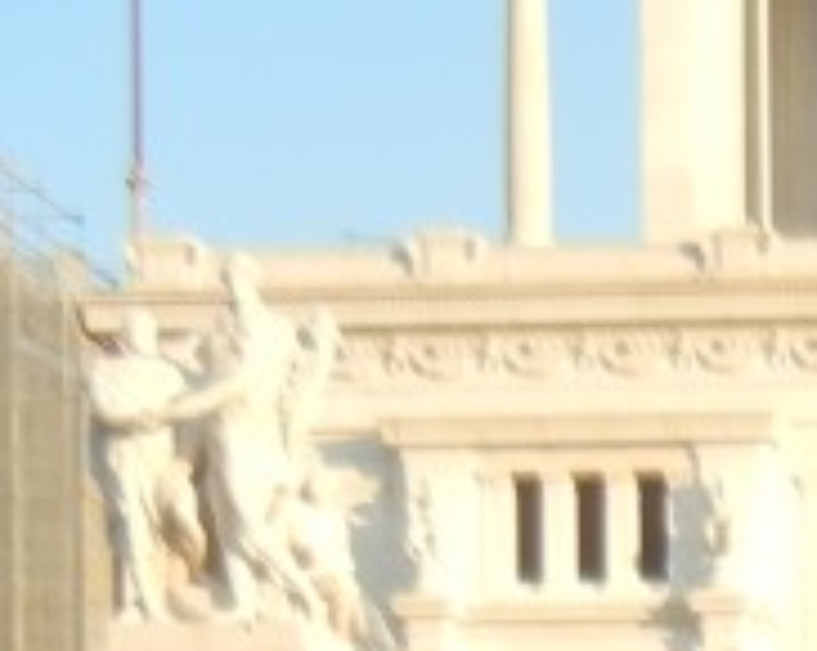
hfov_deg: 10.4
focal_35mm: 165
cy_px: 1648
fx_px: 3983
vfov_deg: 8.4
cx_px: 1849
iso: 160
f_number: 3.5
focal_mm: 5.4
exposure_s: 1/313
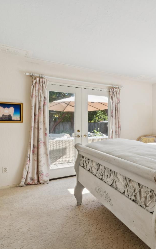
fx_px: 170
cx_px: 177
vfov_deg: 72.5
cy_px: 123
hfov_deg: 39.1
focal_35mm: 25
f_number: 11
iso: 320
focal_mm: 16
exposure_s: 1/40
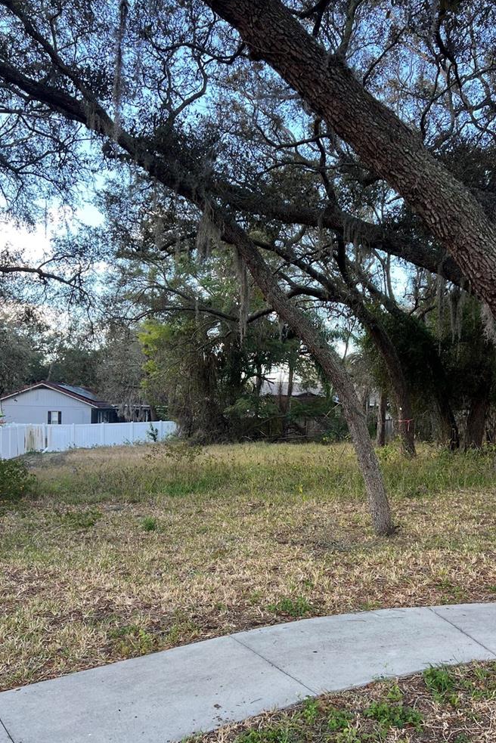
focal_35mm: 33
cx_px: 304
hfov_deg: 39.8
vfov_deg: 56.8
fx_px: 681
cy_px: 447
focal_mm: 5.7
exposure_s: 1/166
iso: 50
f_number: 1.5
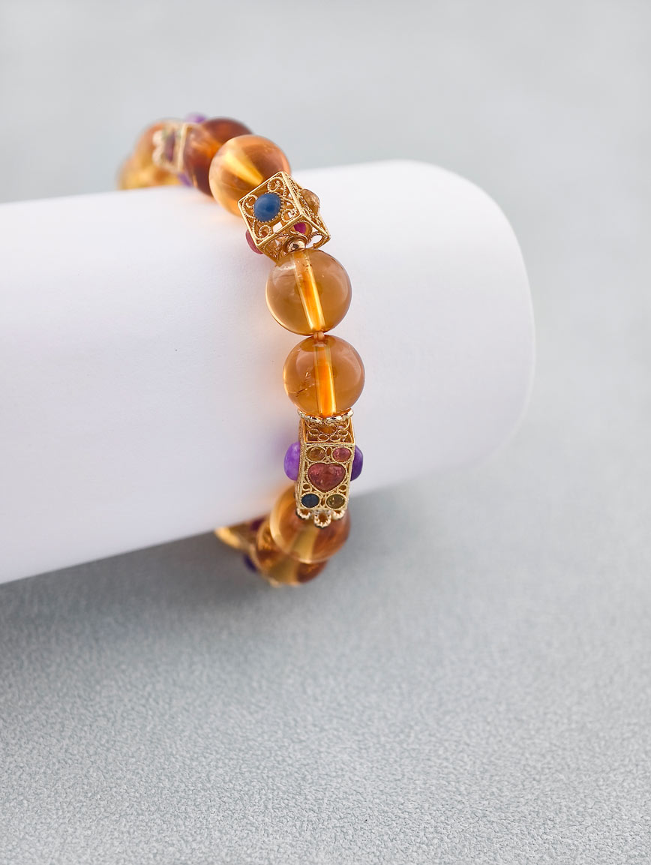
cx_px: 326
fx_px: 2126
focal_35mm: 85
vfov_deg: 23.0
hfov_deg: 17.4
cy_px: 432
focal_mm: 22.48
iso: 125
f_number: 2.67
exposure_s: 1/160
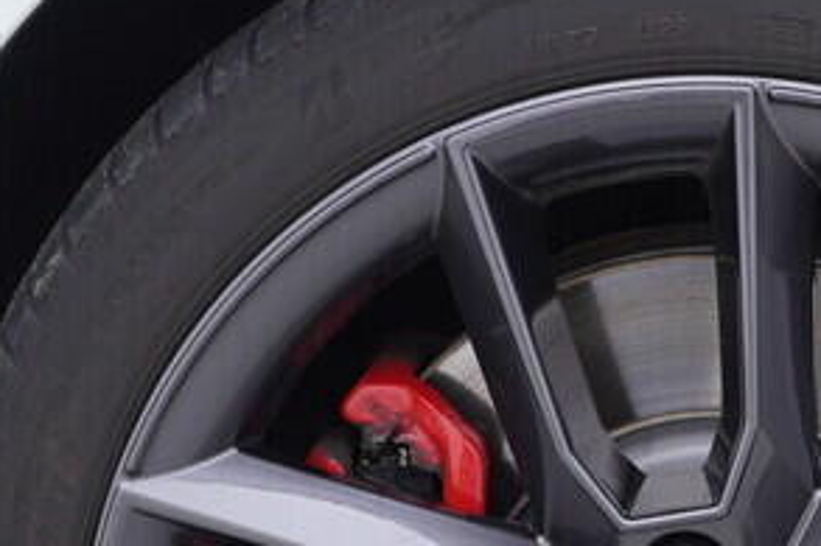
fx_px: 2872
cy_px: 561
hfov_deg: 16.0
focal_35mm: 126
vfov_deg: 10.8
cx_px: 754
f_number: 3.5
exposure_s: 1/60
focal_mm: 24
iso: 125
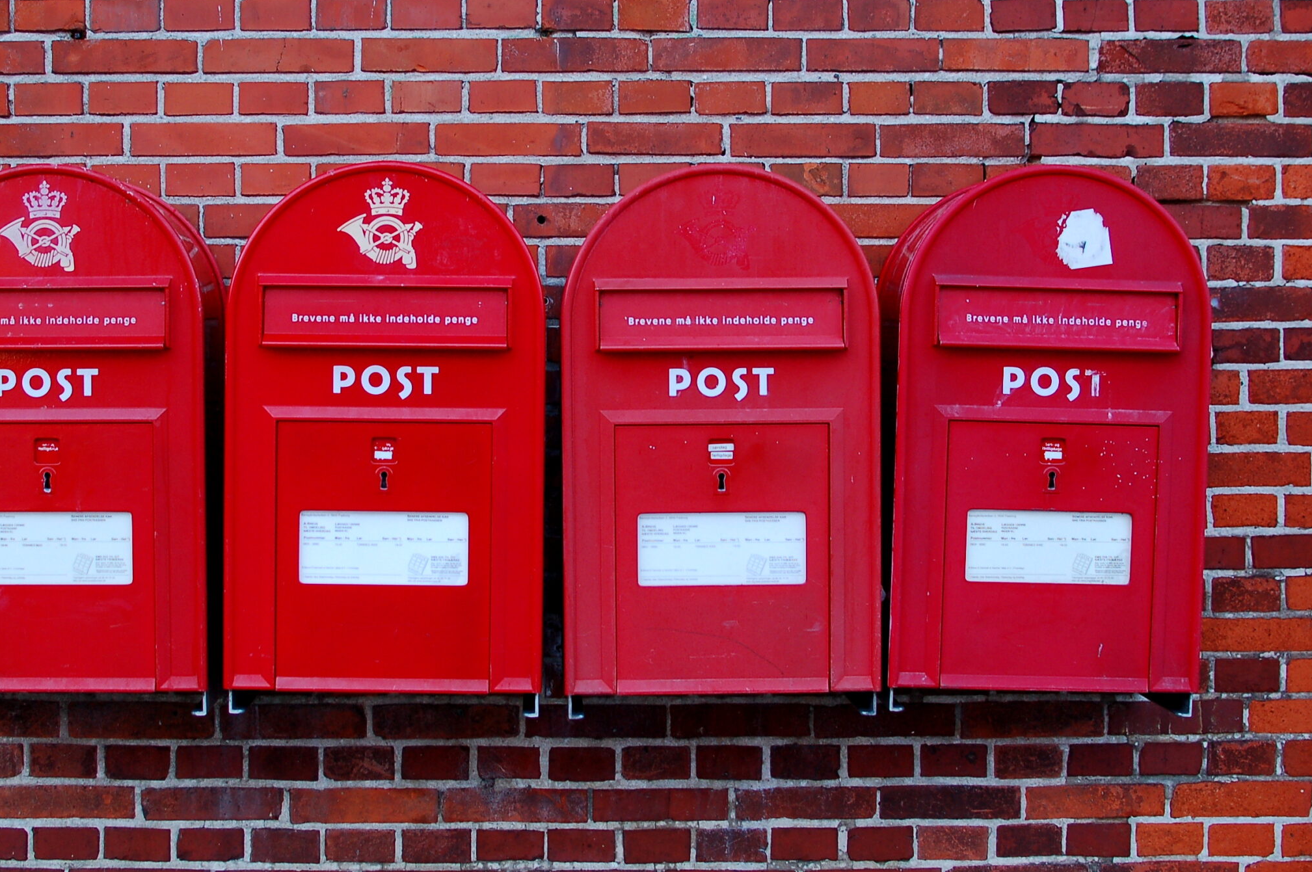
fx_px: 2426
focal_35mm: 67
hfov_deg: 30.2
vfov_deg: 20.4
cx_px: 550
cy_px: 405
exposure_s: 1/45
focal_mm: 35
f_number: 3.3
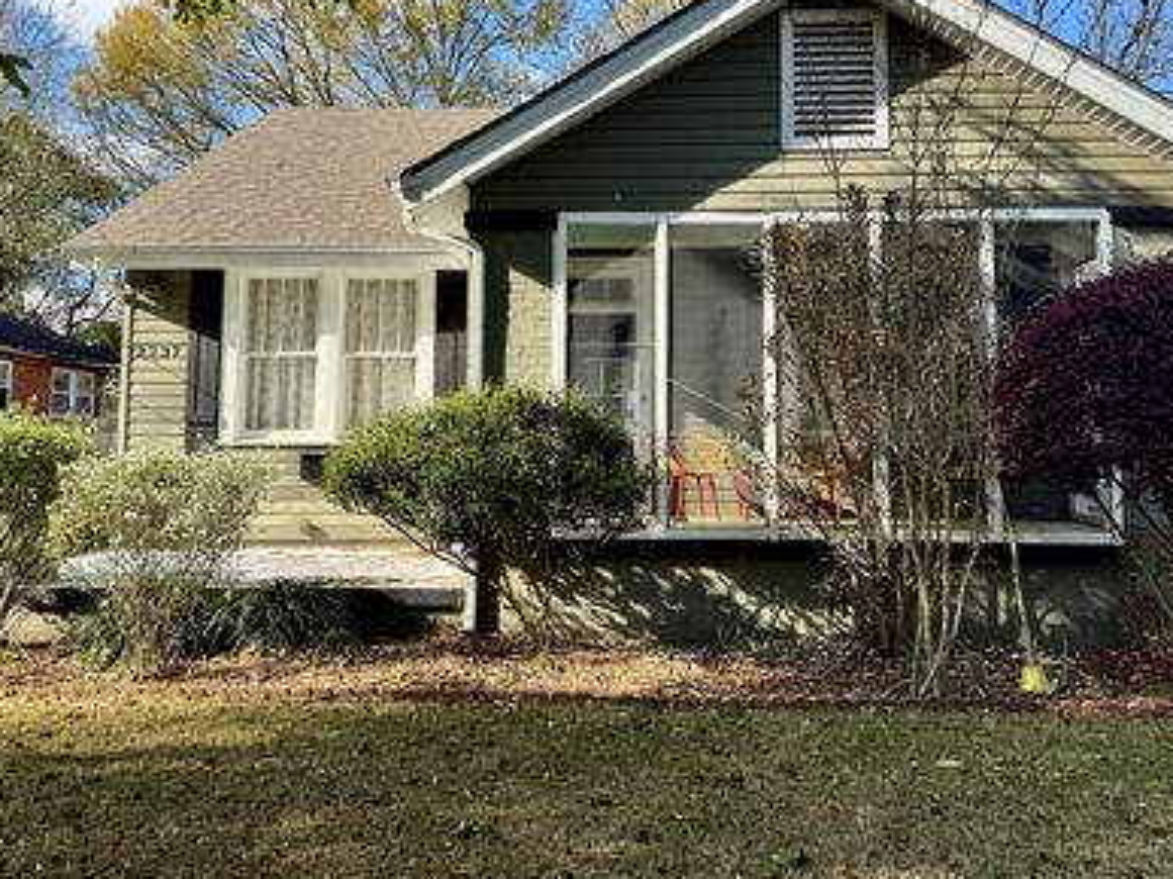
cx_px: 643
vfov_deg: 45.1
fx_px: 1050
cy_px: 338
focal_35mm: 31
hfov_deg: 58.3
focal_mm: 6.76
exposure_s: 1/1261
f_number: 1.78
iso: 80
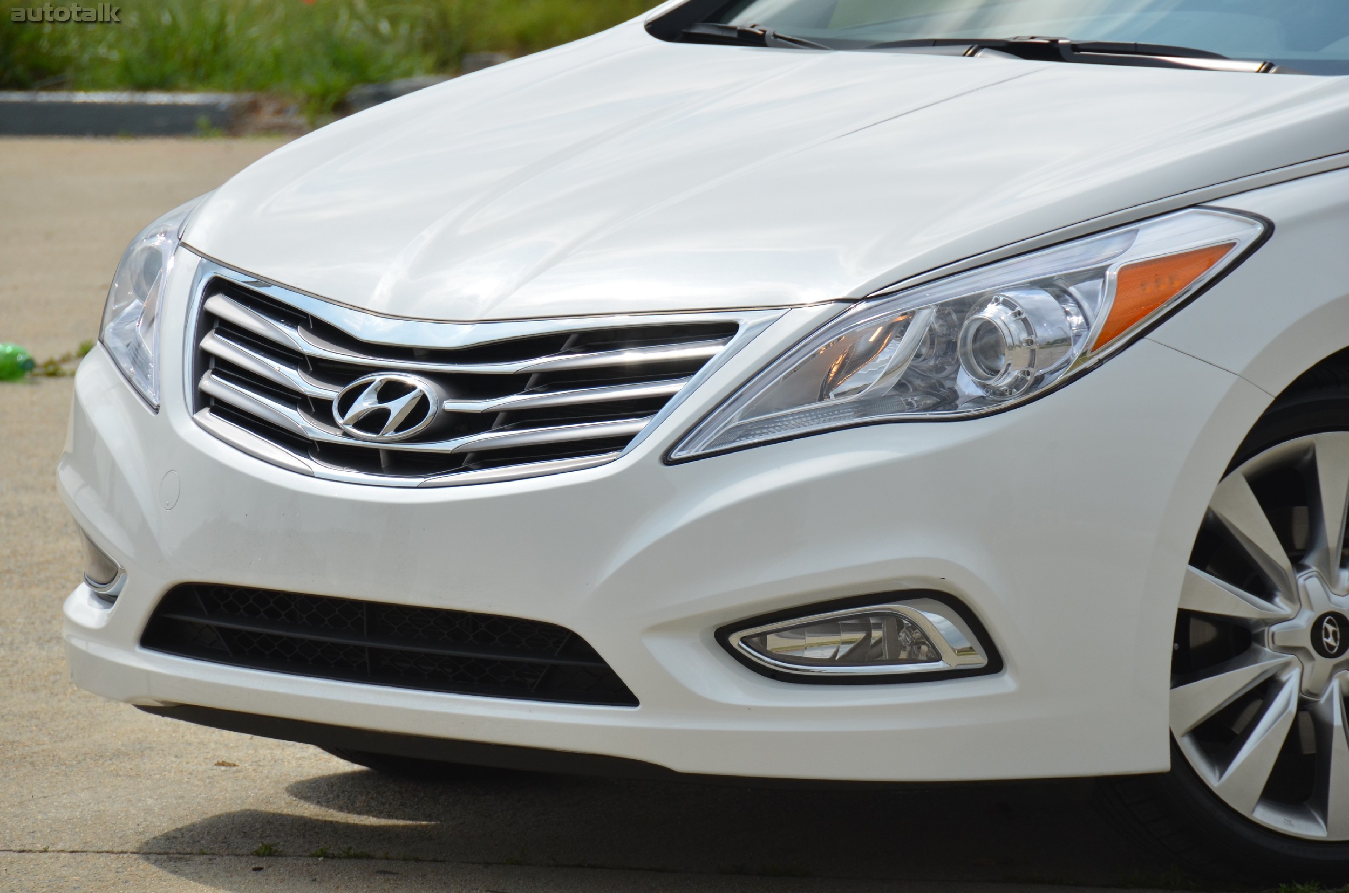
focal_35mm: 300
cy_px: 446
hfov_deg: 6.9
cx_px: 674
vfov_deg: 4.6
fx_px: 11219
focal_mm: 200
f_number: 8
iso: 400
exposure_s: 1/2000
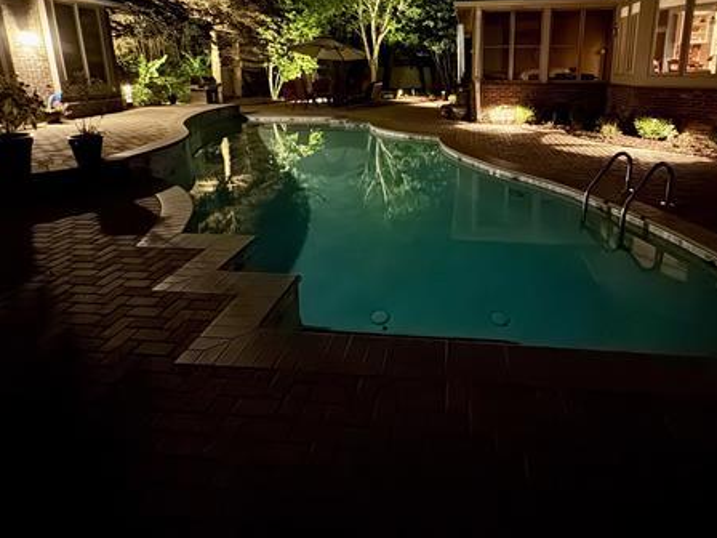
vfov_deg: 63.3
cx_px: 421
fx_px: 414
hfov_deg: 81.0
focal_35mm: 20
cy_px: 157
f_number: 2.2
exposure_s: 1/4
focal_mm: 2.22
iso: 6400
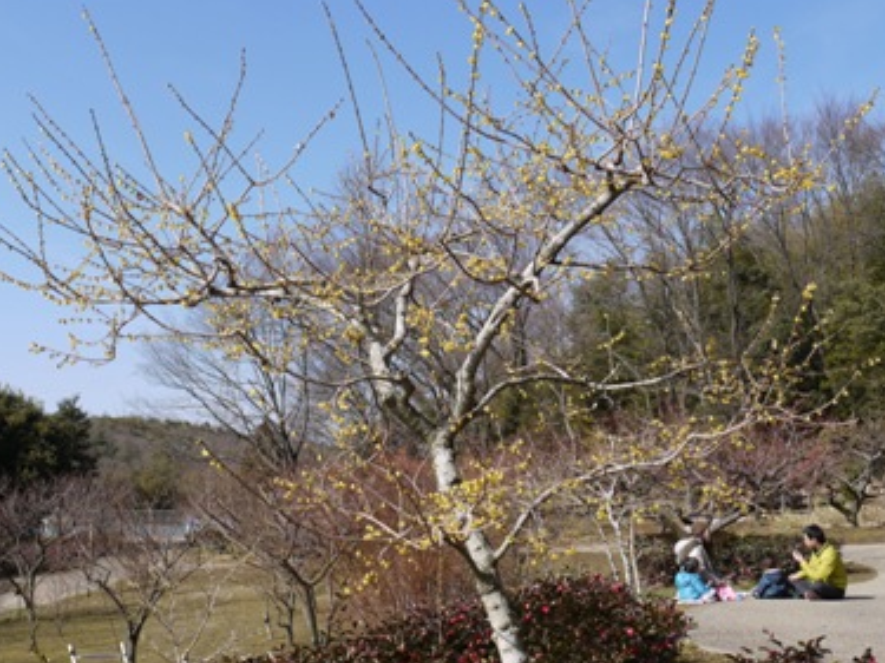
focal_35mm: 43
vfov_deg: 33.6
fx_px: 1099
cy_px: 347
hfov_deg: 43.8
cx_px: 406
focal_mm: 18
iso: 100
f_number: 7.1
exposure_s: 1/400
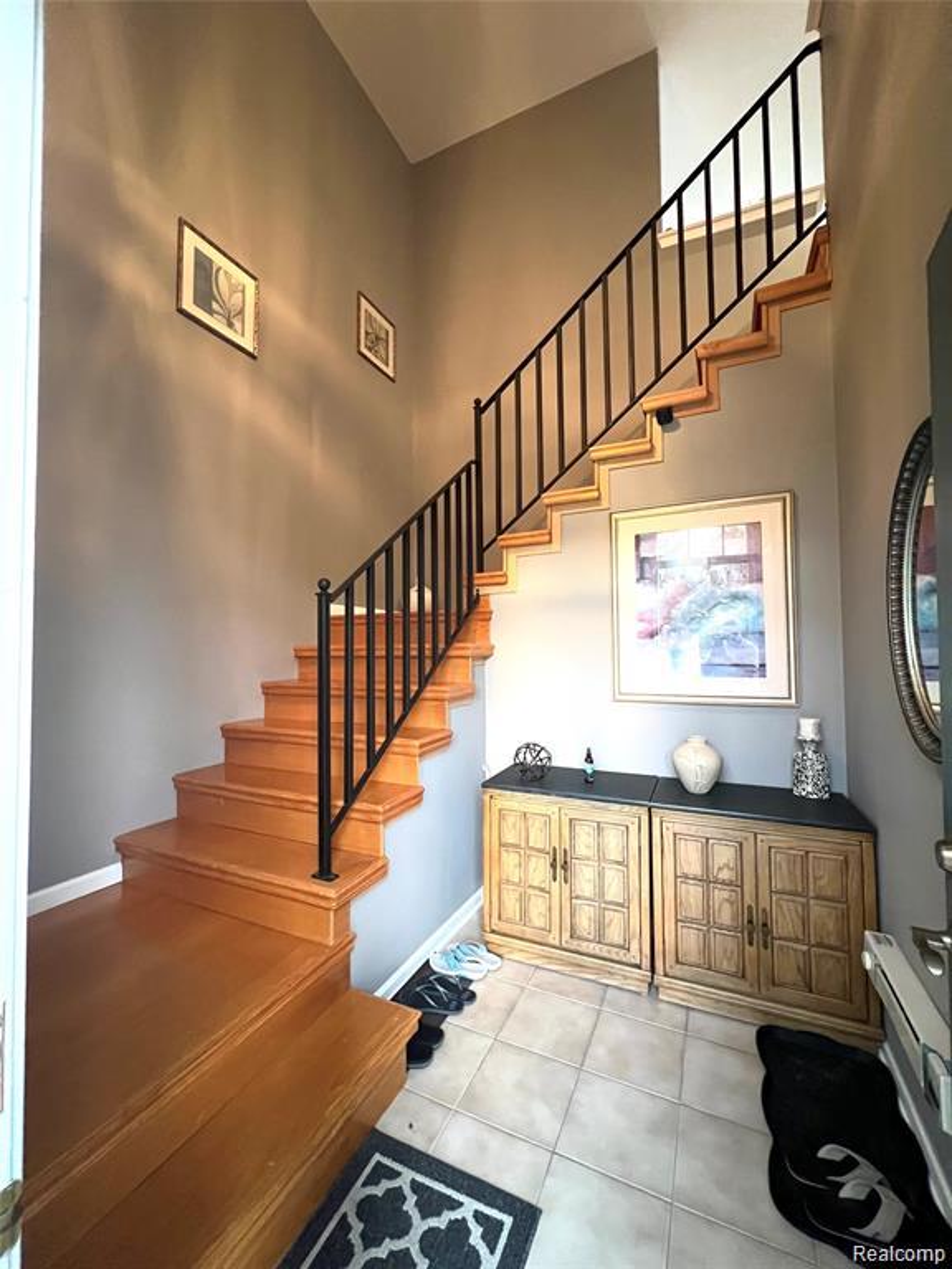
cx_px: 476
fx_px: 477
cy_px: 634
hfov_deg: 89.9
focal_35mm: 13
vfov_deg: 106.2
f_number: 1.8
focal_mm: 1.57
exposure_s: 1/40
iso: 800
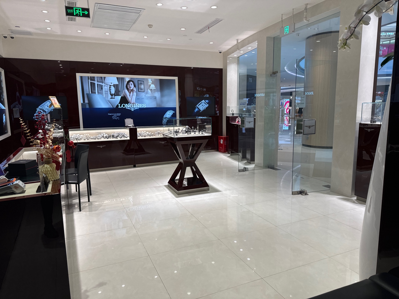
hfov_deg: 71.6
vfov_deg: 56.8
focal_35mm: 24
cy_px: 150
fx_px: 277
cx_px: 200
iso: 50
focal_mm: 6.86
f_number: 1.78
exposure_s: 1/116
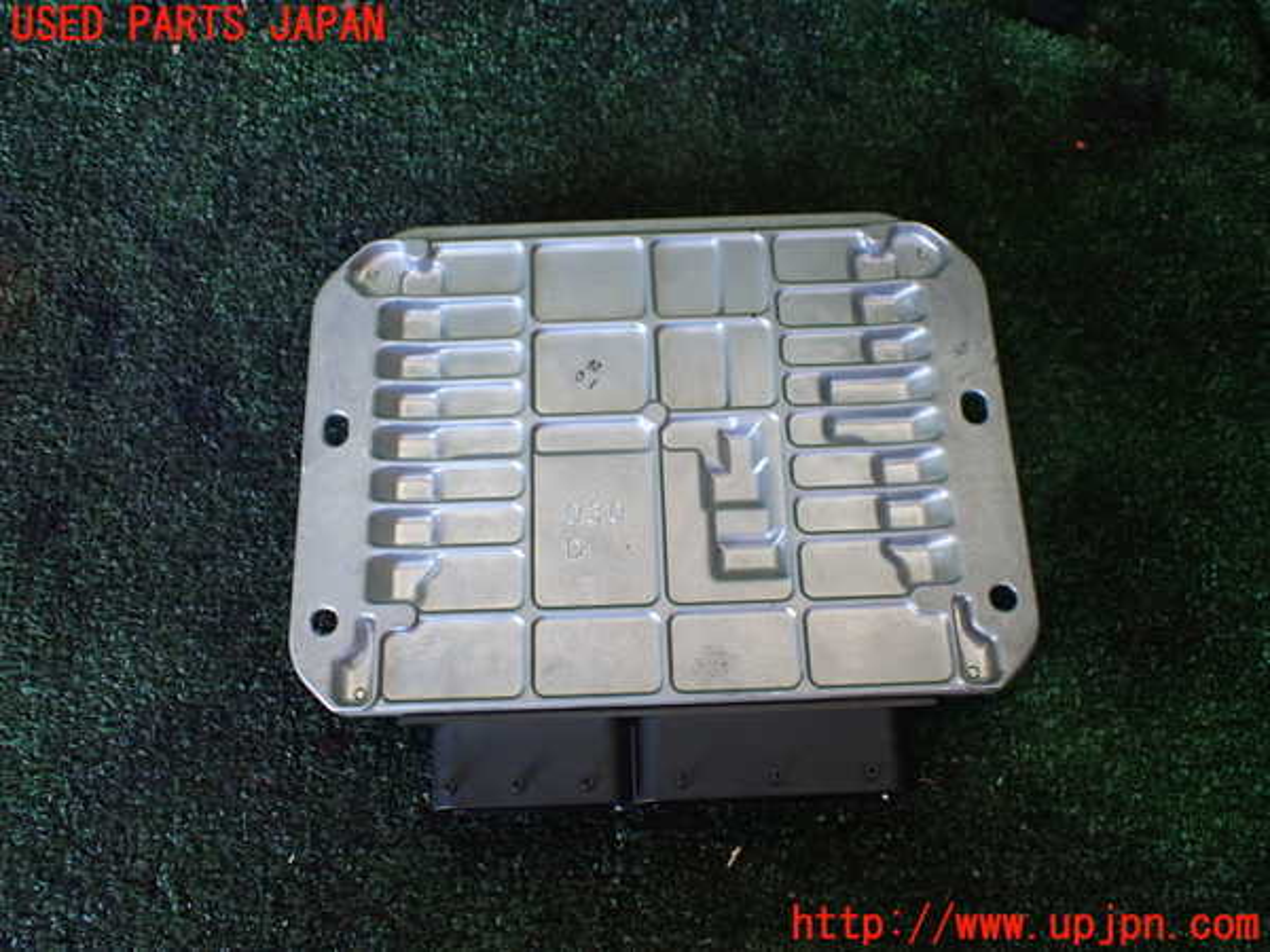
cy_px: 476
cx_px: 635
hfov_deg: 60.0
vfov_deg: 46.8
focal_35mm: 30
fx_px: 1101
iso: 800
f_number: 2.3
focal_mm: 5.4
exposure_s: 1/125
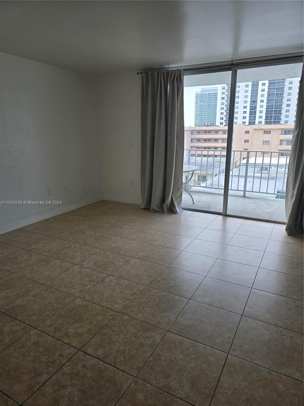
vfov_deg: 73.9
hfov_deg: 58.9
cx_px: 152
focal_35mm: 23
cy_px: 203
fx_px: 269
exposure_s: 1/180
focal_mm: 6.3
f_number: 1.7
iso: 20
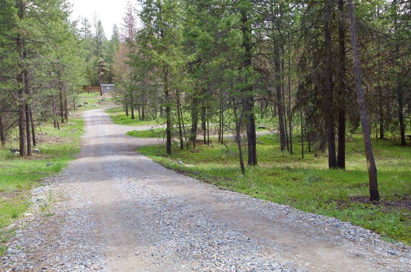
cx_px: 206
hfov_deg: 53.2
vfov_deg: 36.7
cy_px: 136
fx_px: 410
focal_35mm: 36
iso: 200
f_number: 7.1
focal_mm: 24
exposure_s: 1/200
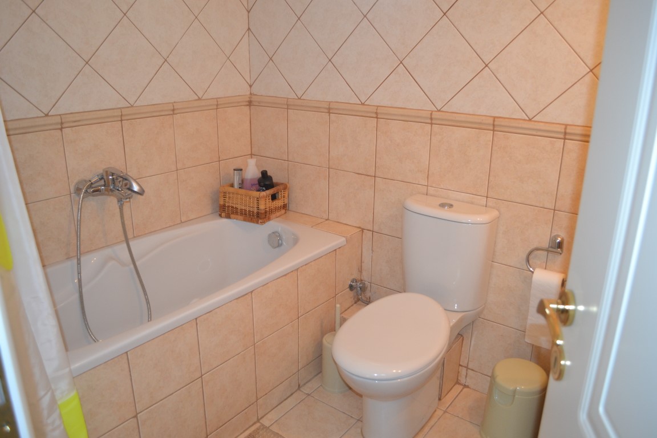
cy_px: 219
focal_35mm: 27
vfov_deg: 47.9
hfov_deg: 67.4
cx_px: 328
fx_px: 493
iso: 900
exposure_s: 1/60
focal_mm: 18
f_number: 3.5
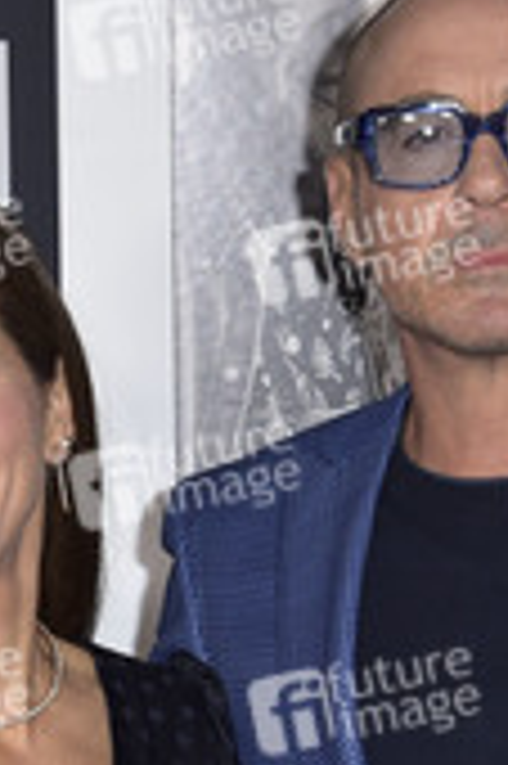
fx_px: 3478
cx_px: 243
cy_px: 590
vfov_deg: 12.5
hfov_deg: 8.4
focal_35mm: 164
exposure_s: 1/200
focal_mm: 62
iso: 640
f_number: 6.3
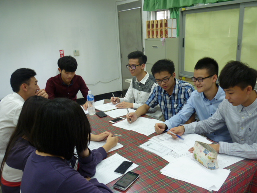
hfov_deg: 58.4
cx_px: 128
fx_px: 230
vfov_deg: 45.4
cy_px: 96
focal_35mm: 31
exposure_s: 1/30
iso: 160
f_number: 2.8
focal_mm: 5.5
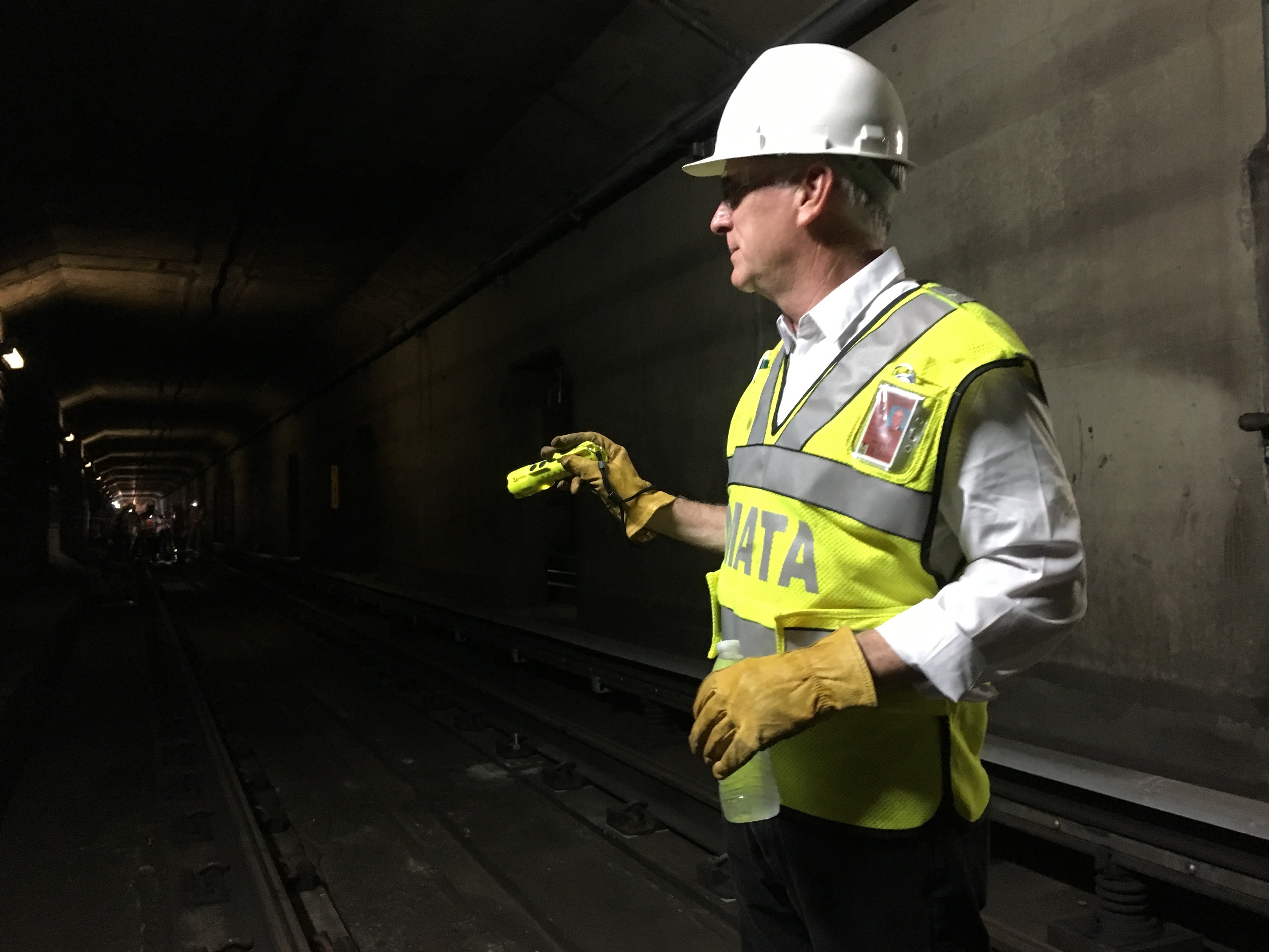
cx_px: 653
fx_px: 1100
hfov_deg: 60.0
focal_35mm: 30
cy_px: 463
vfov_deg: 46.8
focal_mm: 4.15
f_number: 2.2
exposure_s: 1/15
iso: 250
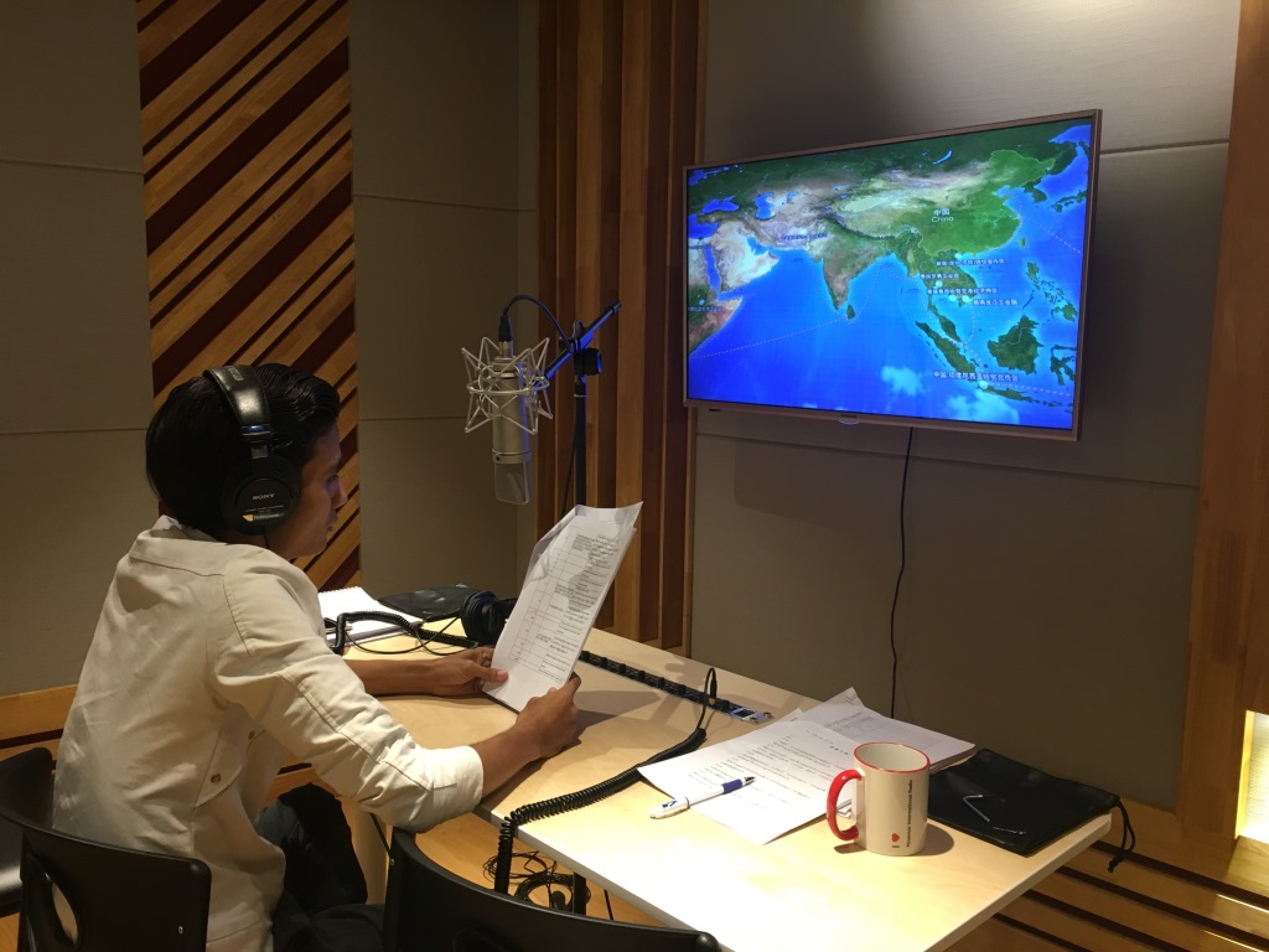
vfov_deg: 48.2
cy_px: 476
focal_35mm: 29
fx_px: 1063
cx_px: 634
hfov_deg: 61.7
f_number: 2.2
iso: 125
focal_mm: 4.15
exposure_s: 1/33
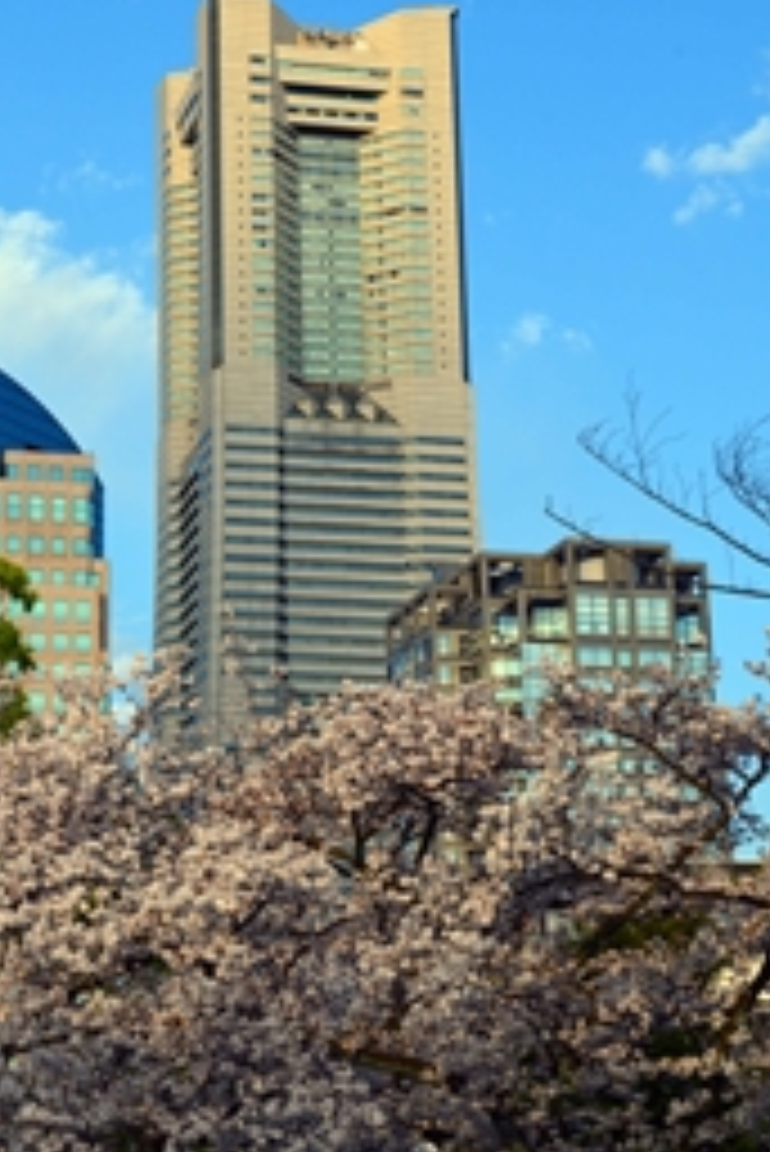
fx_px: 2499
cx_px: 223
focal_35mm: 78
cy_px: 490
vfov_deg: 25.9
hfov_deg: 17.4
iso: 400
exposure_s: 1/500
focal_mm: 50
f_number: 11
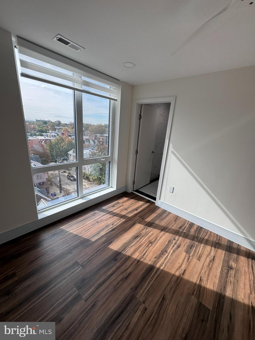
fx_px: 138
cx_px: 128
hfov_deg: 85.7
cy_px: 170
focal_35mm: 14
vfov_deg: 102.1
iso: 40
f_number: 2.2
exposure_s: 1/184
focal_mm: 2.22
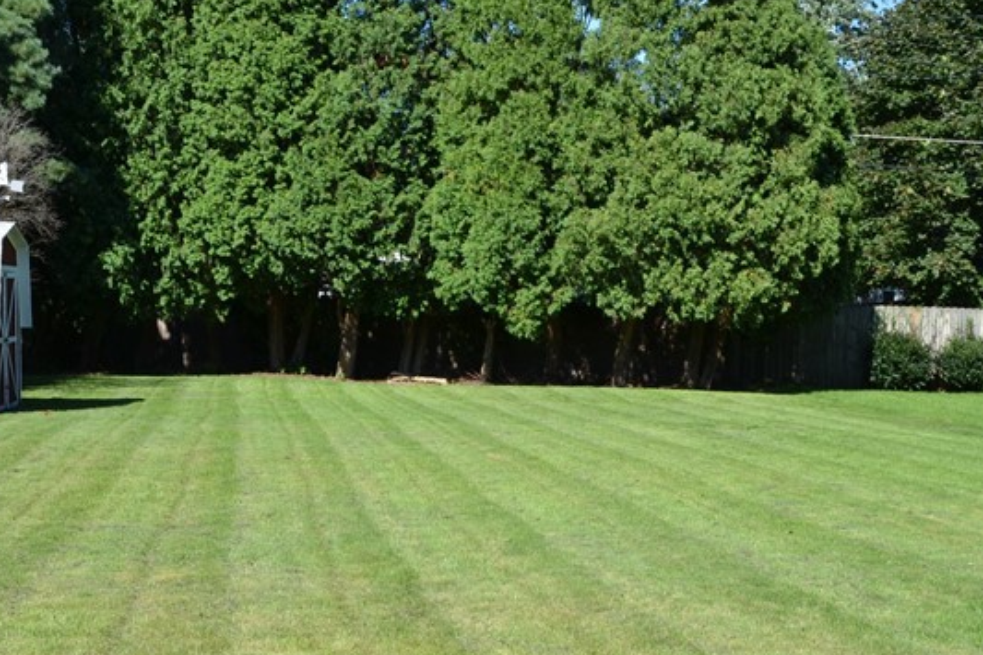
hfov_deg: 36.2
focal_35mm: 55
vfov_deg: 24.5
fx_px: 1501
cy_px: 421
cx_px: 419
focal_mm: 18
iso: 100
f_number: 7.1
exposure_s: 1/200
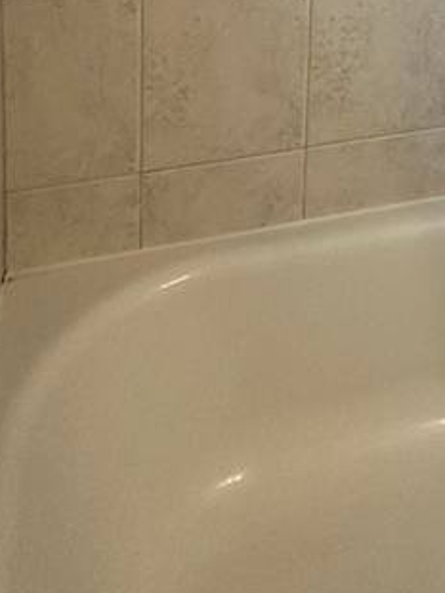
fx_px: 926
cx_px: 525
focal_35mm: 54
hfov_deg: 24.6
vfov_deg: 27.5
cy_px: -238
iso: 320
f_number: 2.2
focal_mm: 2.22
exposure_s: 1/120
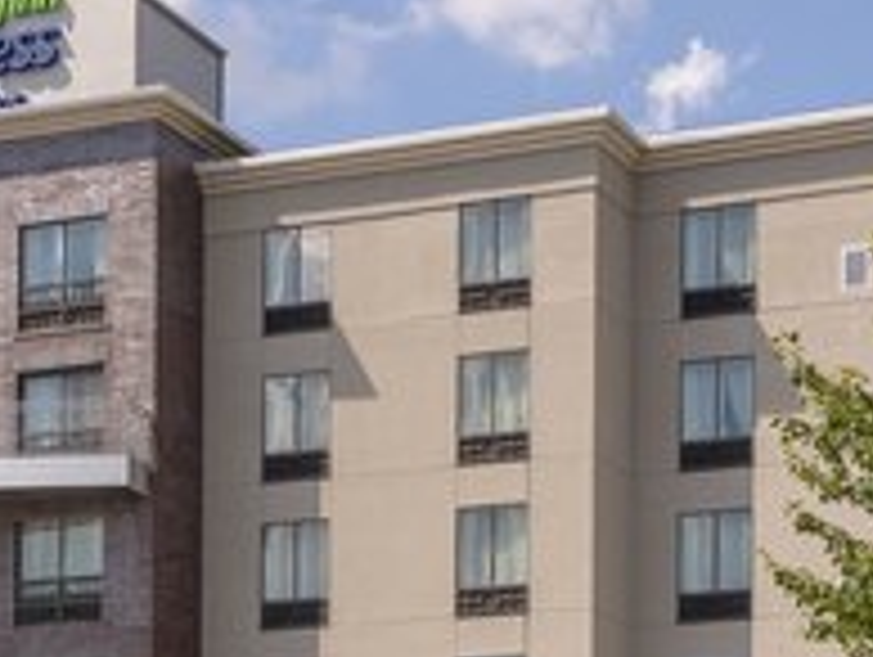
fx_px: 2399
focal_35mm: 95
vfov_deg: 15.0
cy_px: 819
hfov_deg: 20.6
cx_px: 338
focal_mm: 24
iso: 100
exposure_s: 1/320
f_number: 8
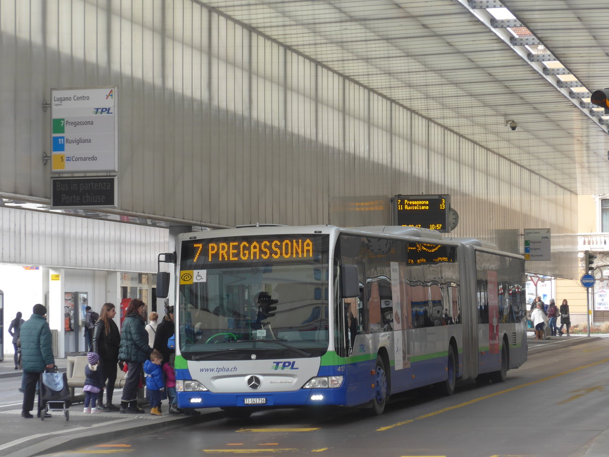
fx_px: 1935
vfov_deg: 13.5
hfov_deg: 17.9
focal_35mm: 110
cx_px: 304
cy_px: 228
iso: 125
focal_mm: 21.6
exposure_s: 1/80
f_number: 4.9
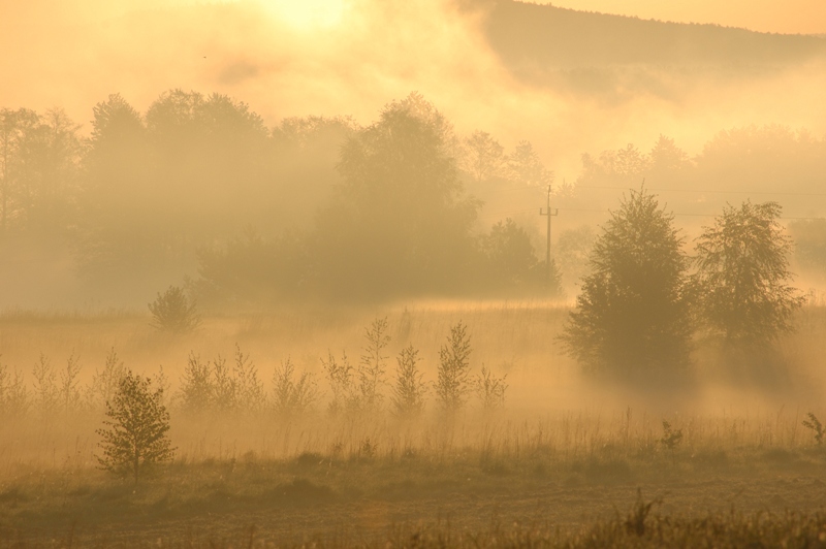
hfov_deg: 6.9
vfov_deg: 4.6
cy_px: 274
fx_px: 6878
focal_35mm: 300
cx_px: 413
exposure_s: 1/500
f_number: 10
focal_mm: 200
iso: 200
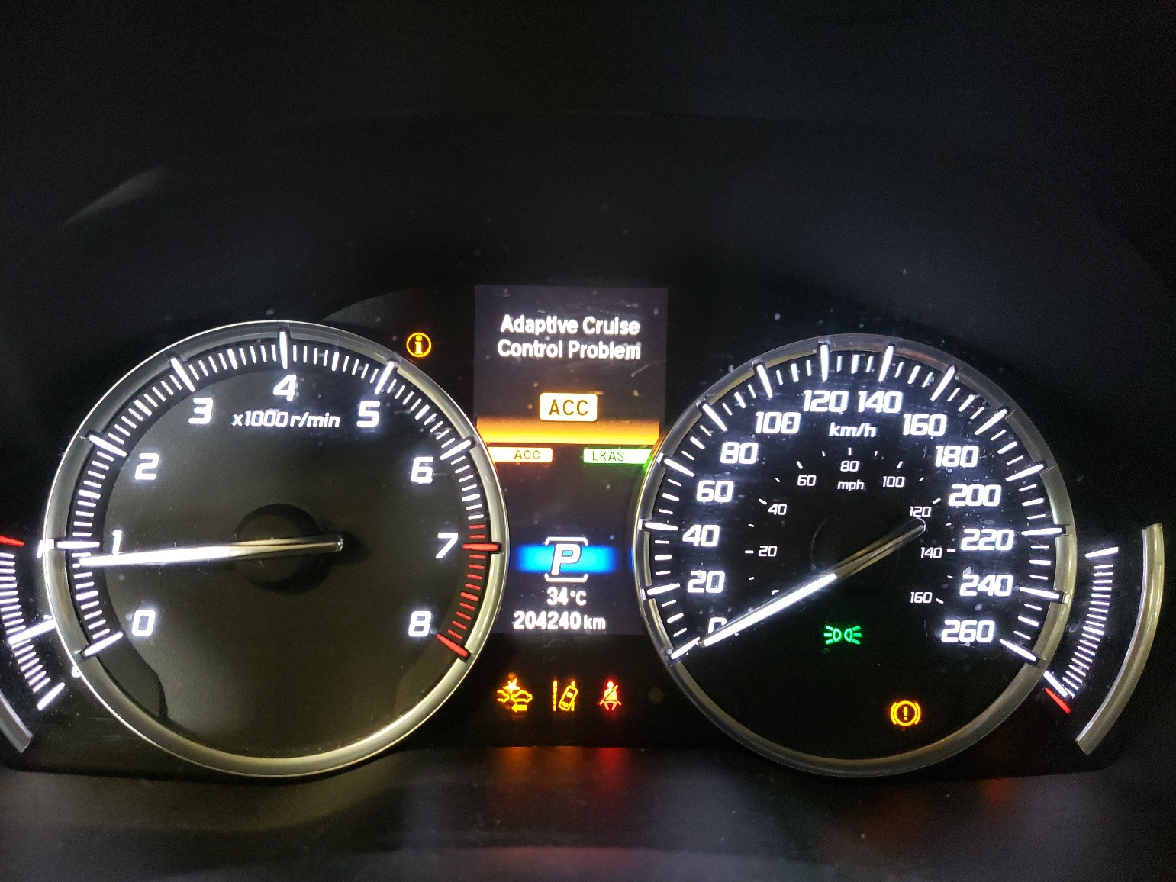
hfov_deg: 65.3
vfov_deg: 51.4
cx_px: 568
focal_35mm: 27
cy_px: 442
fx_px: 917
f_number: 1.5
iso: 356
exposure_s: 1/30
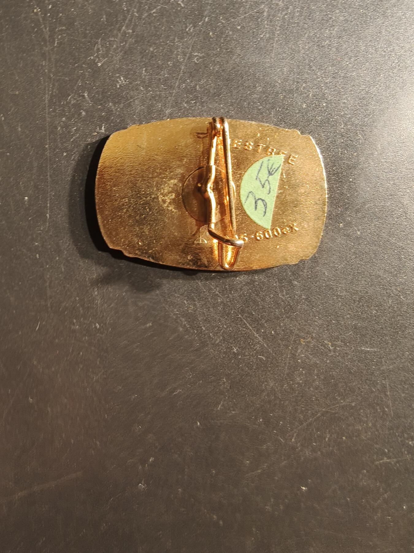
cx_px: 207
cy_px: 276
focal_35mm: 23
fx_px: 367
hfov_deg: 58.9
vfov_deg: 73.9
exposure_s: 1/33.3
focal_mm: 2.32
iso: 320
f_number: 2
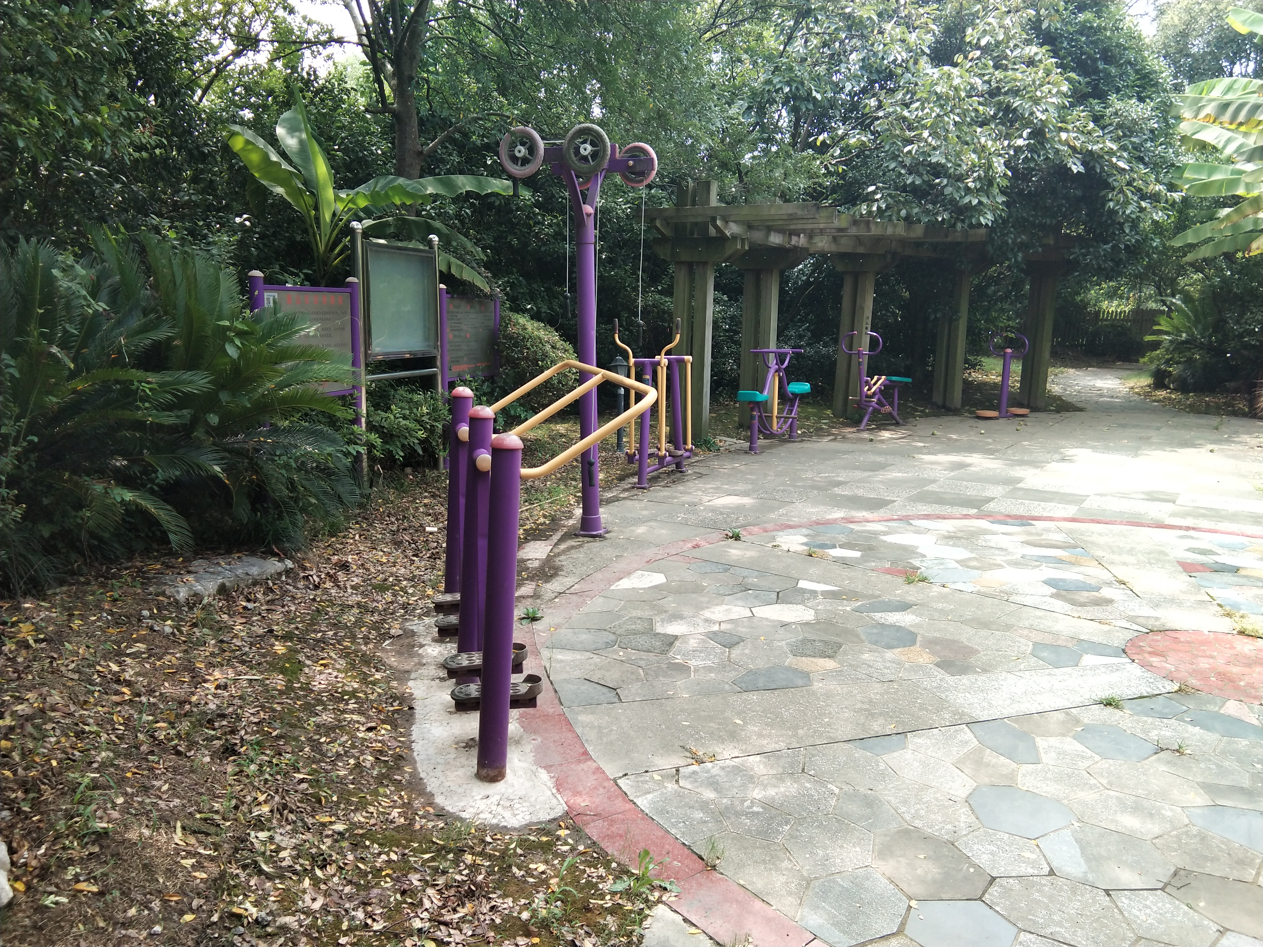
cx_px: 632
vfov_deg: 45.4
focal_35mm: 31
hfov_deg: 58.4
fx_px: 1131
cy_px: 474
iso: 50
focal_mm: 3.69
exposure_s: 1/171
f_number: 2.2
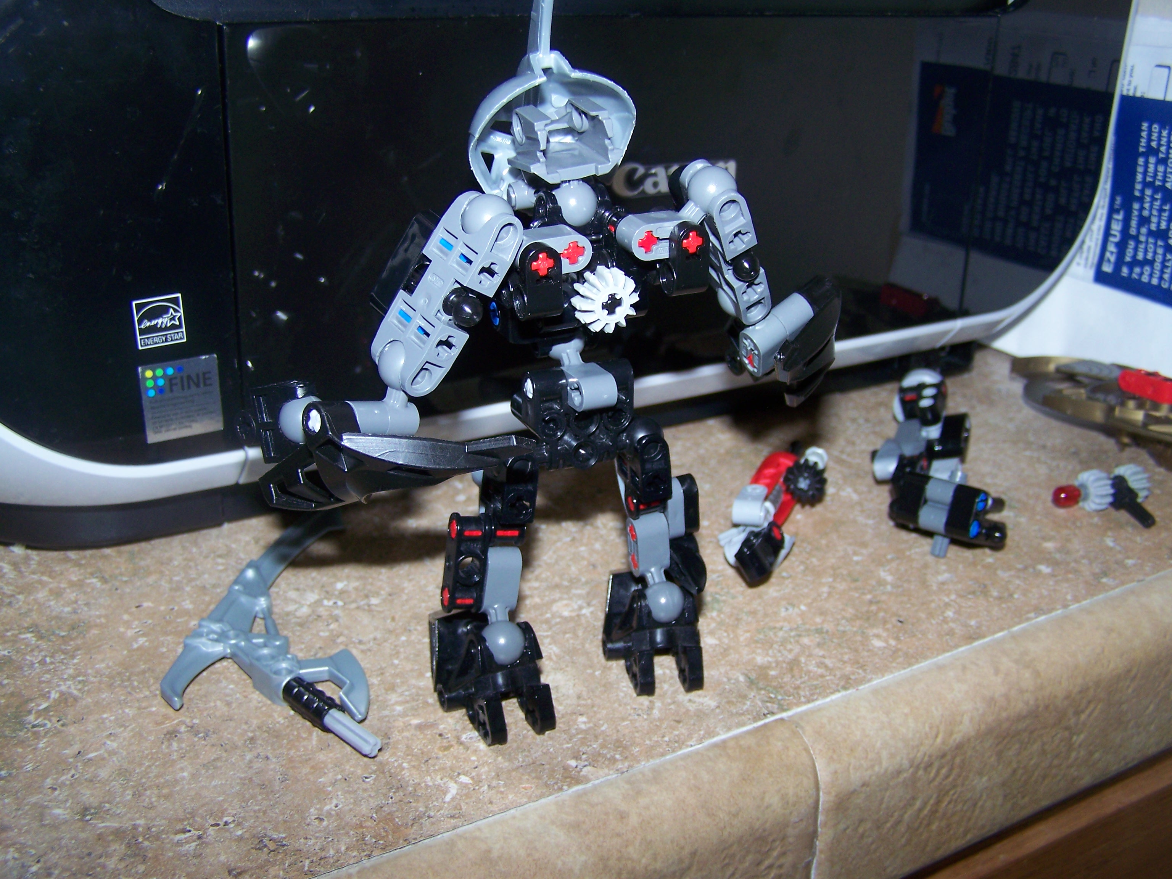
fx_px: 1287
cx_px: 586
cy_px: 440
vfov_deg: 37.7
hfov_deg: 49.0
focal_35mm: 38
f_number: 2.8
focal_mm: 6.3
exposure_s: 1/80
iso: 80
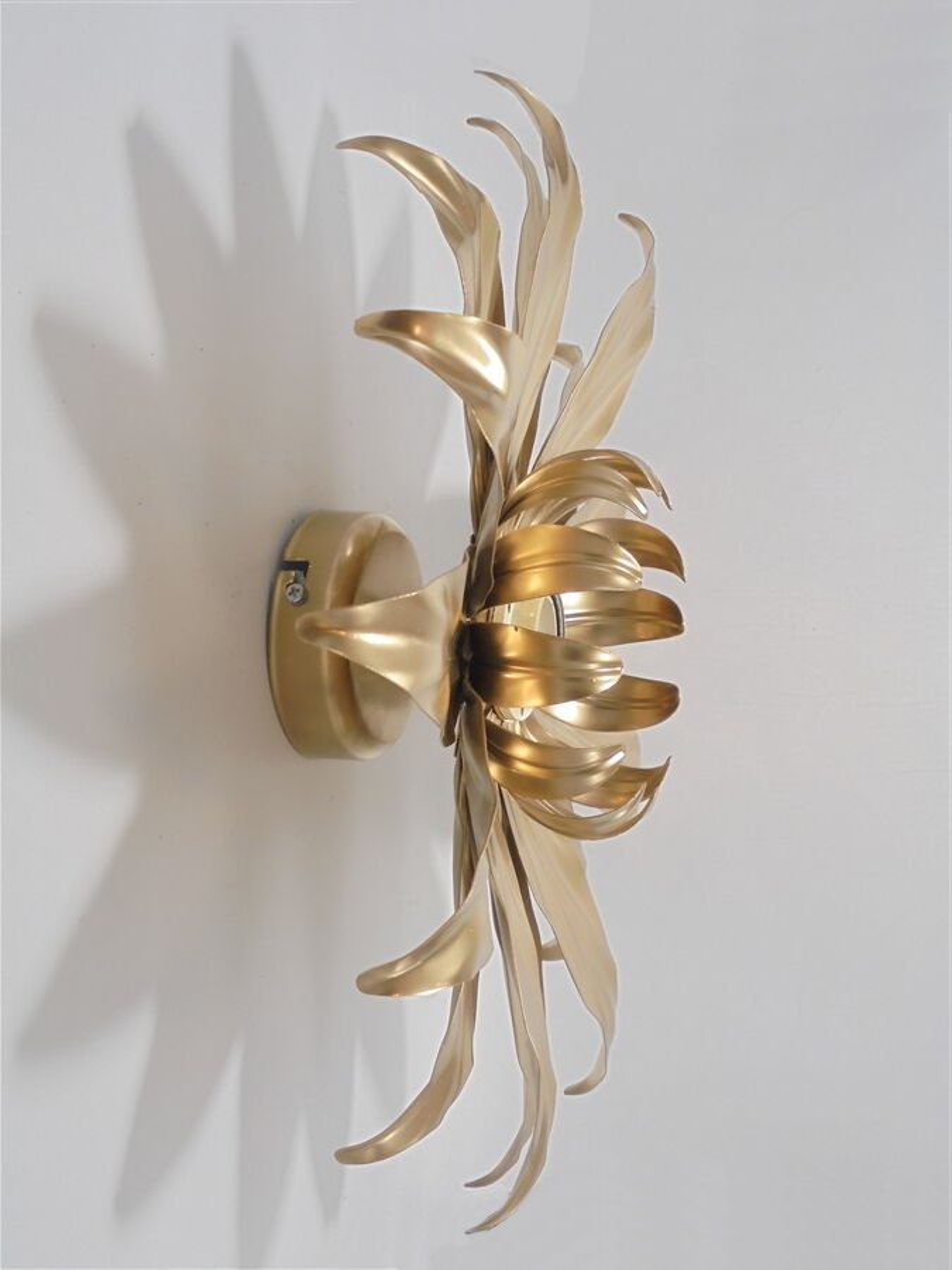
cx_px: 476
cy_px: 635
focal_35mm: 34
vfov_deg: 54.0
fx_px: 1247
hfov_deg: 41.8
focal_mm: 6.1
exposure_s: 1/30
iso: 200
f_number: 4
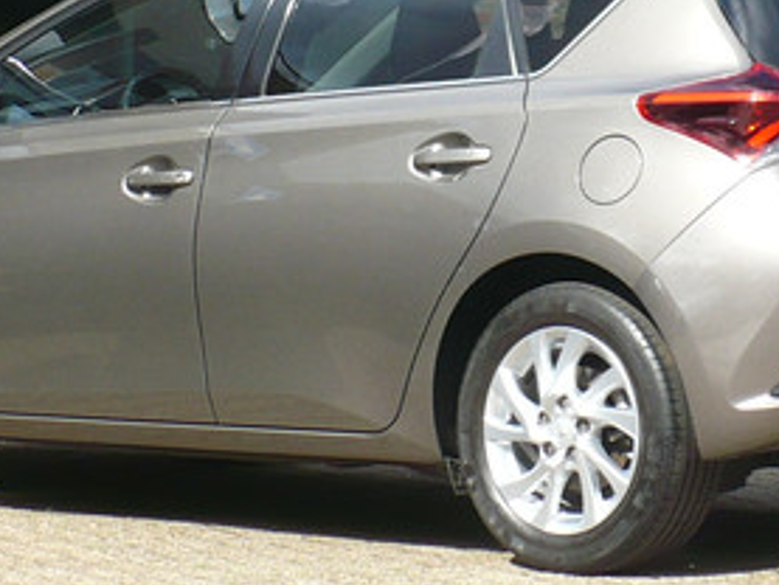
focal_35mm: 185
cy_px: 51
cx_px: 456
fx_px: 4165
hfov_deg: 10.7
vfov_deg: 8.0
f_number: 3.1
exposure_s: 1/500
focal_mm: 8.9
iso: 100
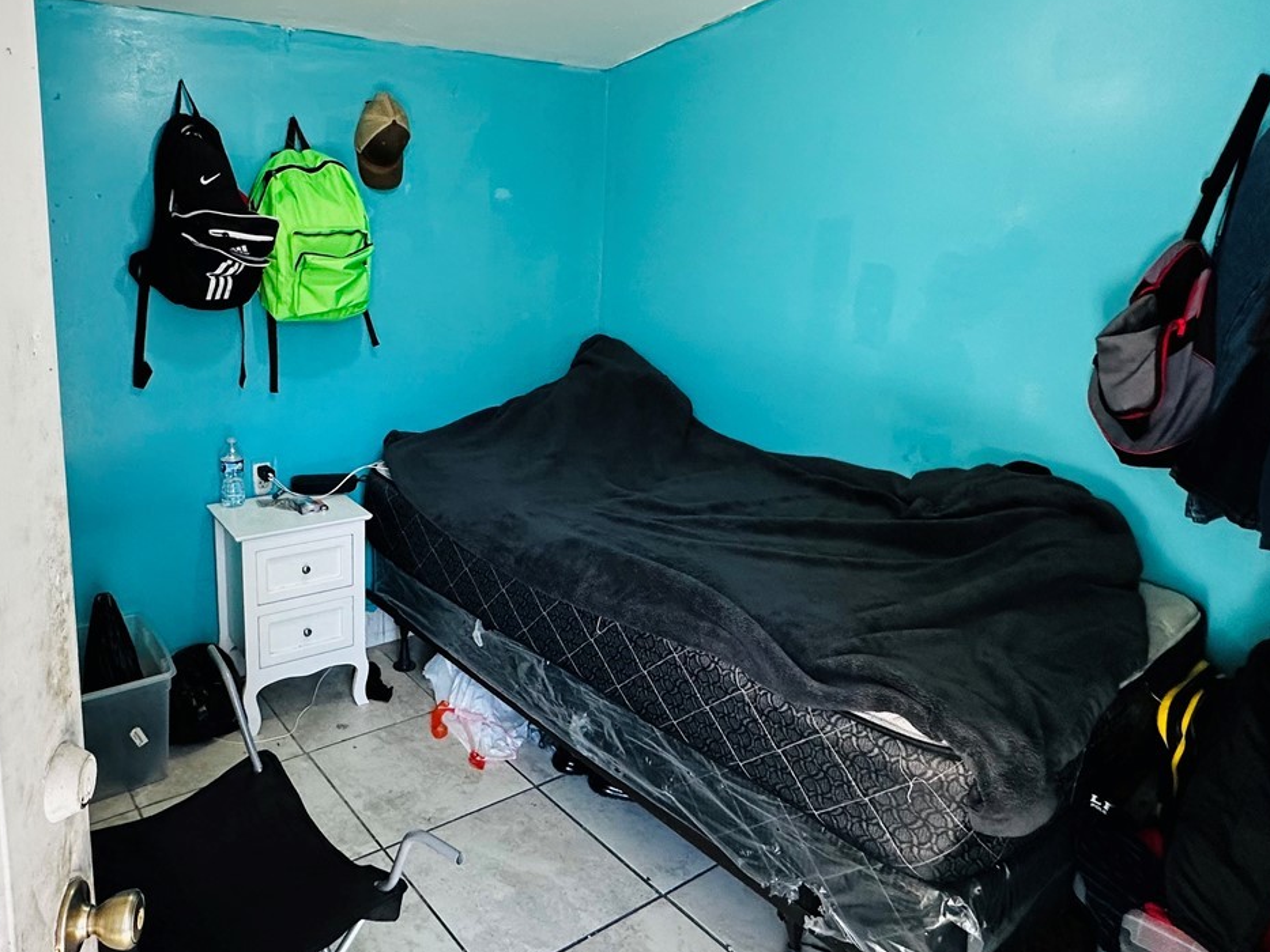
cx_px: 459
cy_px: 396
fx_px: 881
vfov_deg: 56.5
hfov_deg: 70.2
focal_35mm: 24
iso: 250
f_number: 2.2
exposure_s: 1/120
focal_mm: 2.22
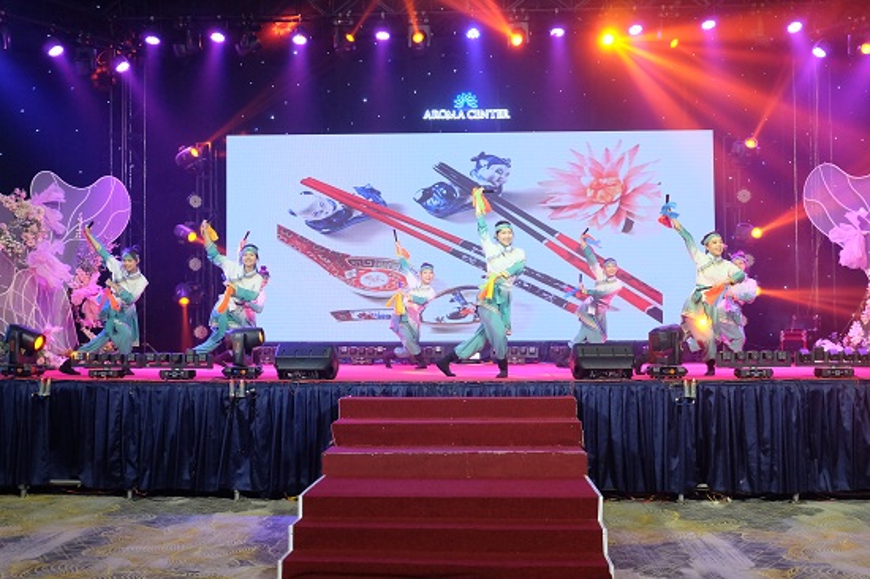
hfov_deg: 53.2
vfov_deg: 36.8
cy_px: 290
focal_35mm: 36
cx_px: 435
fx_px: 869
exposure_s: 1/125
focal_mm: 24.3
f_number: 4.2
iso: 2000
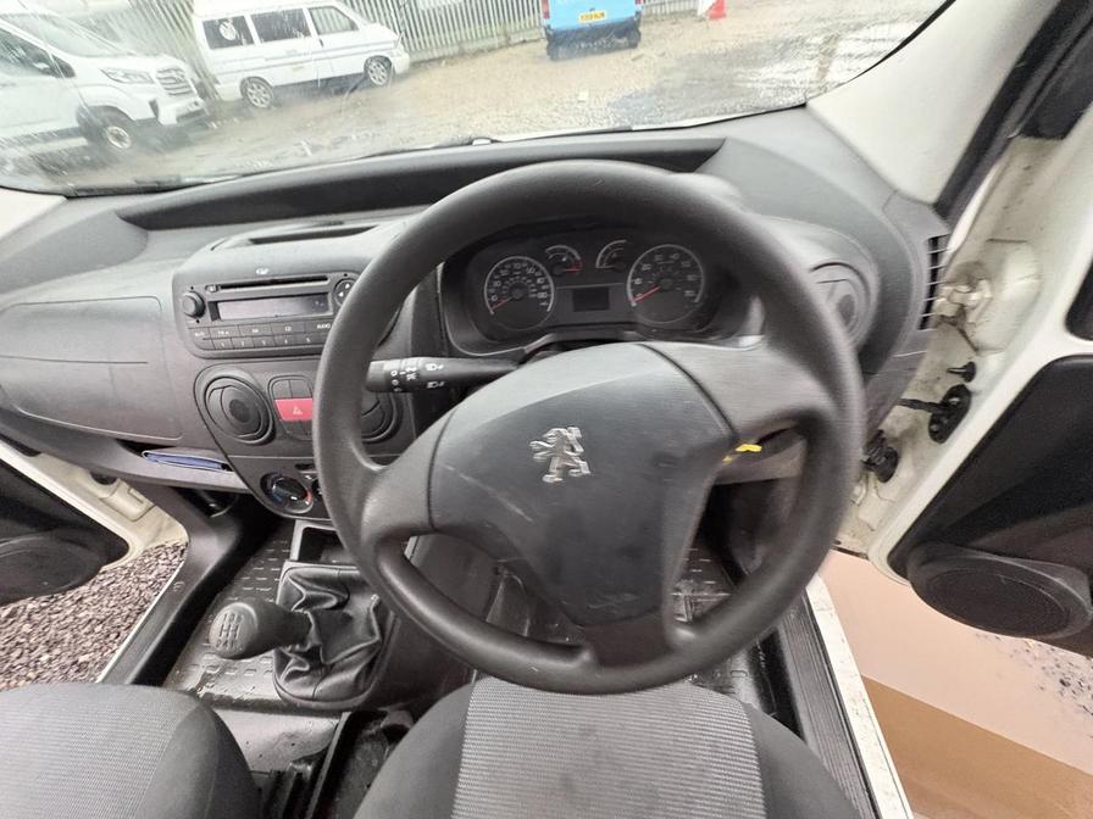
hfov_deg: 102.1
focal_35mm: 14
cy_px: 410
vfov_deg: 85.7
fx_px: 442
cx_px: 546
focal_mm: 2.22
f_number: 2.2
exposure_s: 1/60
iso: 800
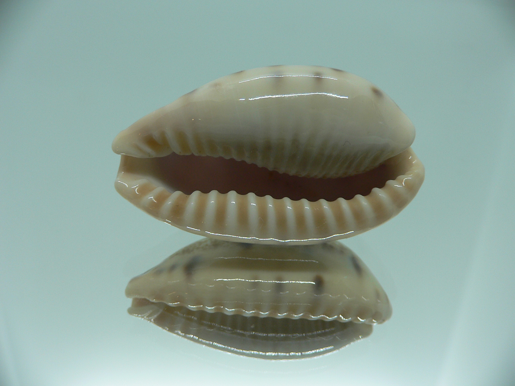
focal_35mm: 35
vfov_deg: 40.7
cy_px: 193
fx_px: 521
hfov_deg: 52.6
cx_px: 258
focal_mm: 4.6
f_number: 2.8
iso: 80
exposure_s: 1/60
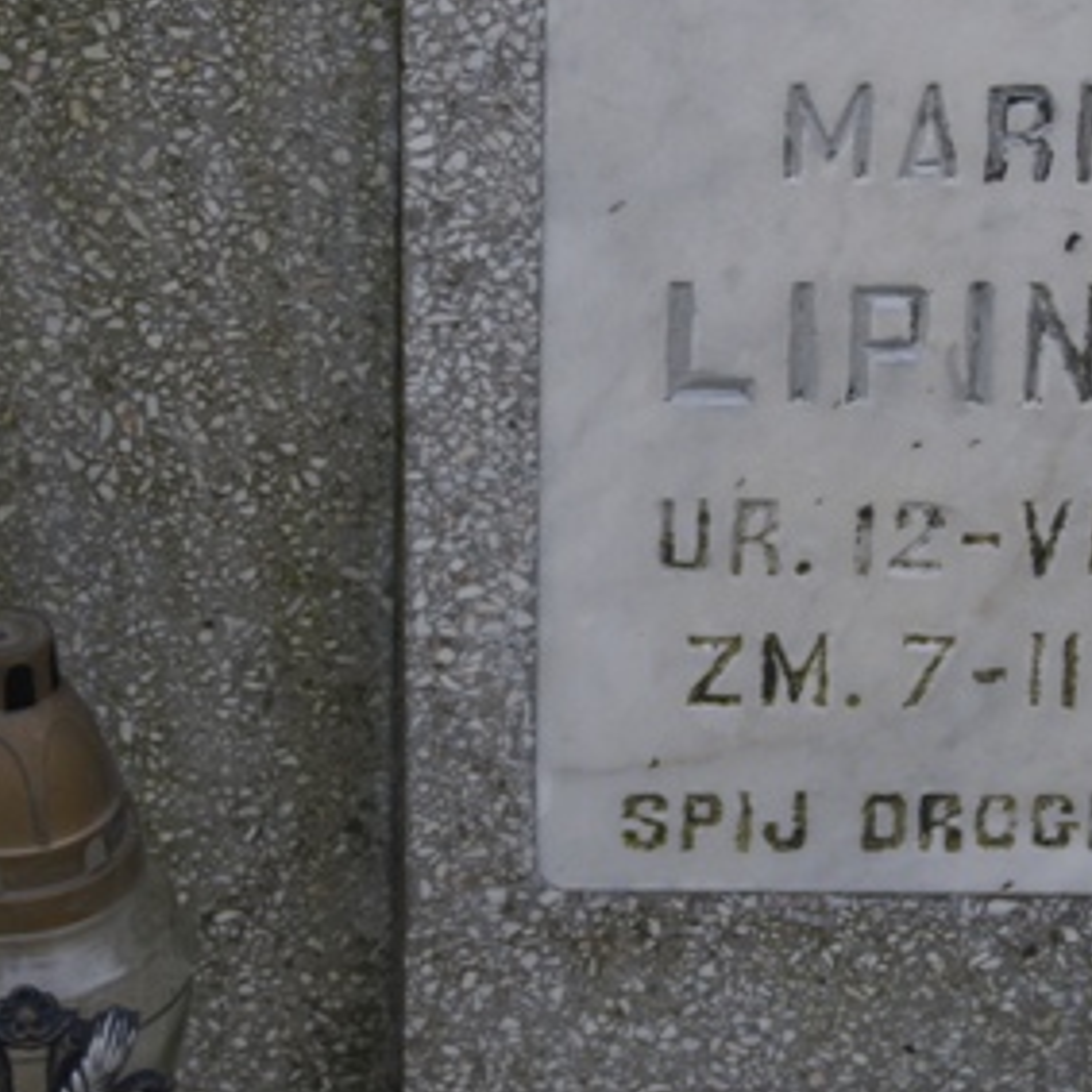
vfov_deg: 12.1
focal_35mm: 144
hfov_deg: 12.1
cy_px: 347
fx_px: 5139
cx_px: 891
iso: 200
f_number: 9
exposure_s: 1/200
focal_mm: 50
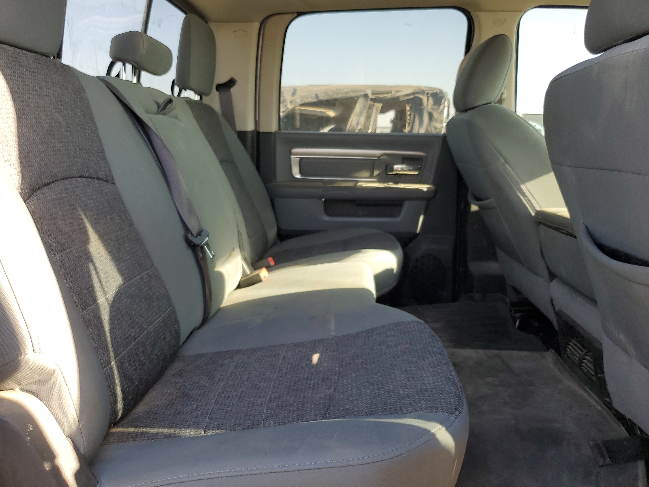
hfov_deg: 67.3
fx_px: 487
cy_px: 244
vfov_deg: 53.1
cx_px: 324
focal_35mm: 26
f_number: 1.5
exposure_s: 1/204
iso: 50
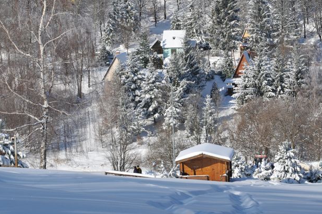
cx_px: 150
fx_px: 1224
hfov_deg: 15.0
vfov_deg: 10.0
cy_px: 80
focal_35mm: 137
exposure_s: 1/500
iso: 200
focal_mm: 70
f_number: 11
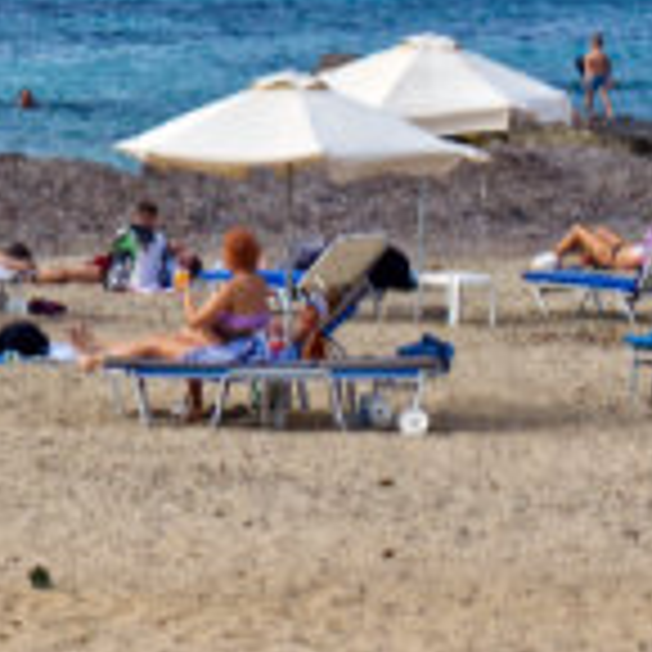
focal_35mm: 270
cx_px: -481
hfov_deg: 6.4
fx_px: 5754
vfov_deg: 6.5
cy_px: 7
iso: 100
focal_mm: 30
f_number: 5
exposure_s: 1/800
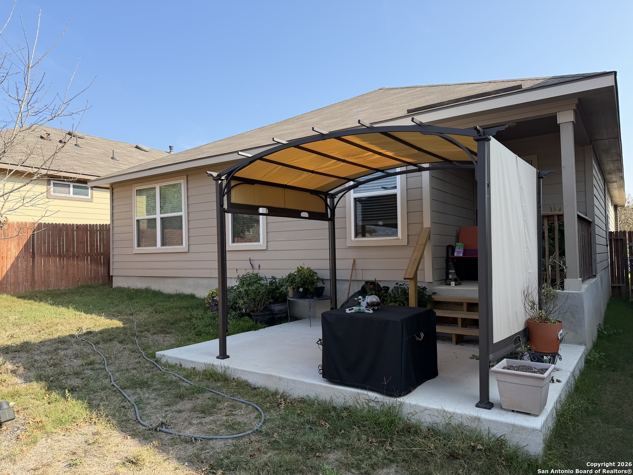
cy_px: 238
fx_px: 439
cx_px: 316
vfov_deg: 56.8
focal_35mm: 24
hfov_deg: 71.6
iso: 80
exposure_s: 1/2053
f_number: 1.78
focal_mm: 6.76
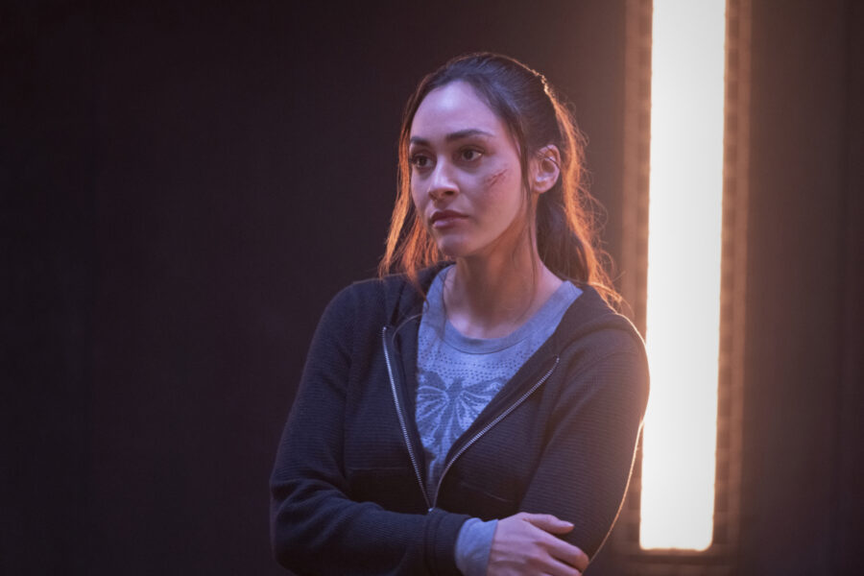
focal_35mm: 200
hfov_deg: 10.3
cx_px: 432
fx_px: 4800
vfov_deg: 6.9
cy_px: 288
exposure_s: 1/80
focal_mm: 200
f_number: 2.8
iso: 5000
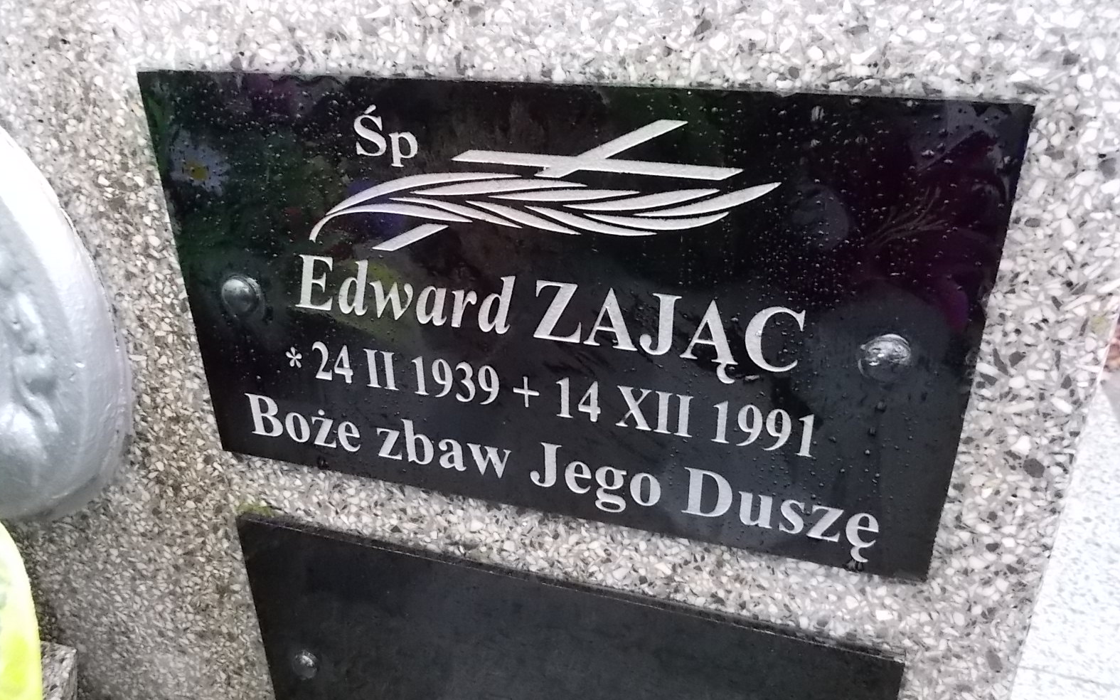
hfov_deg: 66.5
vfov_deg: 44.5
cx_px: 552
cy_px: 354
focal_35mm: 28
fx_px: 855
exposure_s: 1/80
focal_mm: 4.6
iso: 400
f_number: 3.2
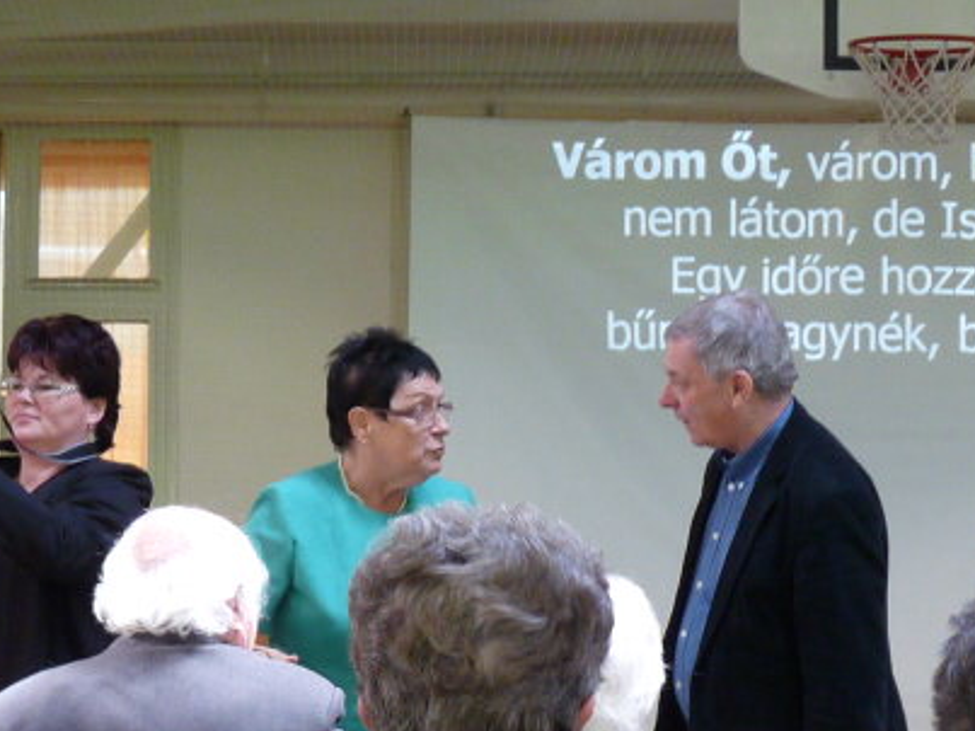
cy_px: 327
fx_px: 3492
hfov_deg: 15.9
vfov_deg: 11.9
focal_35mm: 124
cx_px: 387
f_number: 3
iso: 200
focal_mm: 7.8
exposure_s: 1/30
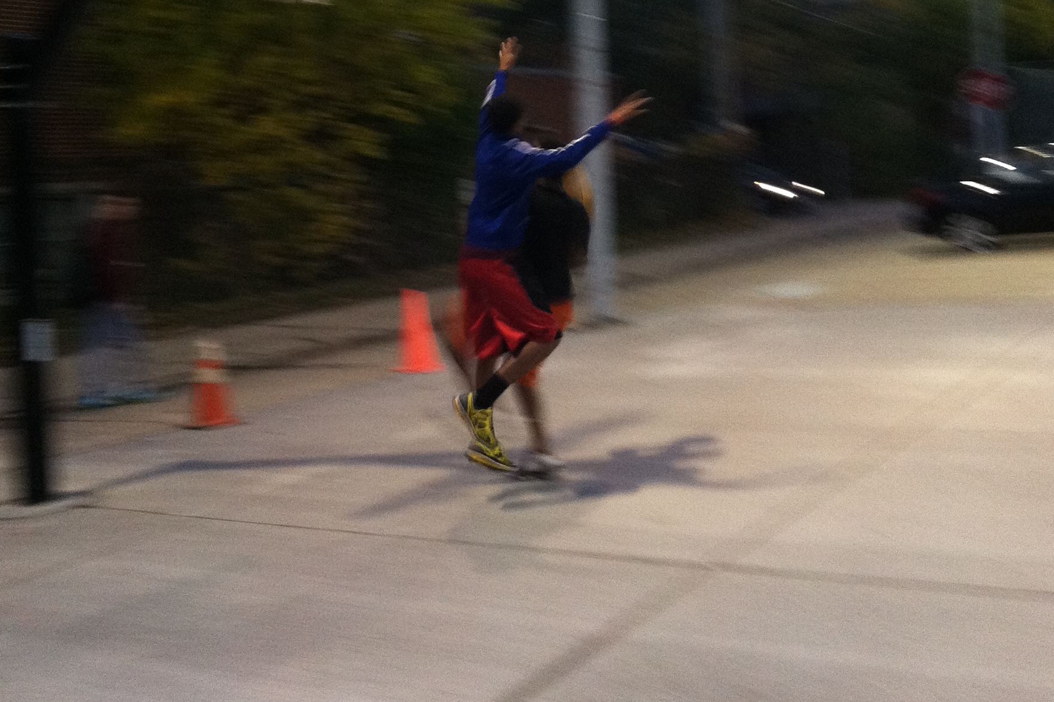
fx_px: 1551
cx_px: 501
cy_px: 168
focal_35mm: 53
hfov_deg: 37.5
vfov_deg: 25.2
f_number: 2.8
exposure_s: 1/17
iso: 200
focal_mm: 3.85
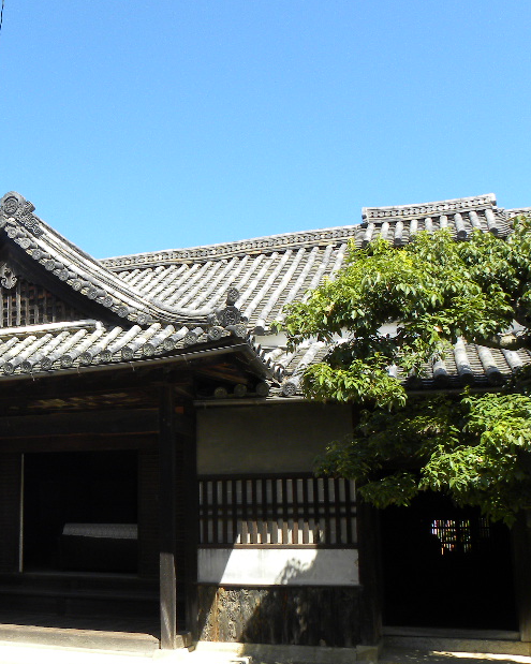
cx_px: 60
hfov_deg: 33.9
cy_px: 337
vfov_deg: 43.8
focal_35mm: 42
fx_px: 825
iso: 64
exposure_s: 1/172
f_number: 5
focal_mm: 4.6
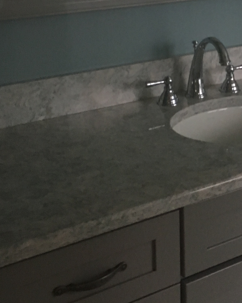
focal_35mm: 76
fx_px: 681
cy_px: 90
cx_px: 246
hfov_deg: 19.5
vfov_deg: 24.9
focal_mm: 4.15
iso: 160
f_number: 2.2
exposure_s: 1/30
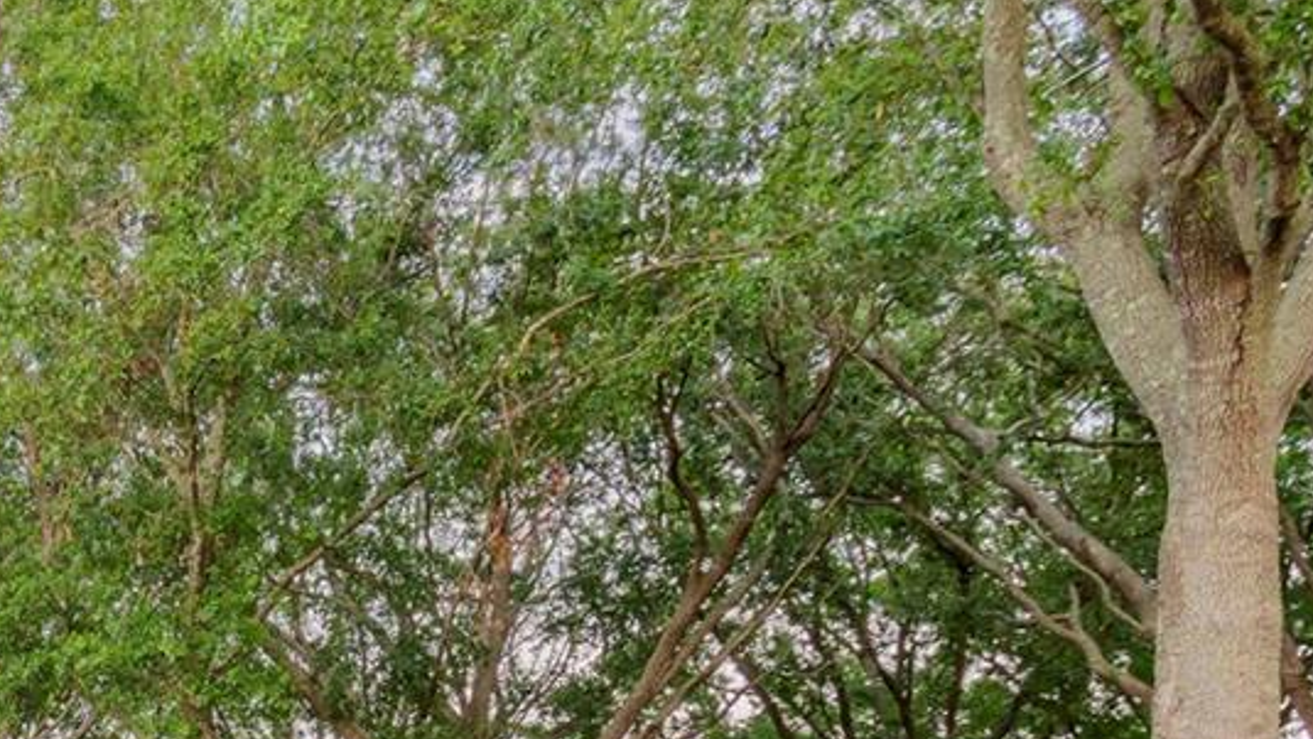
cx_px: -390
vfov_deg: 22.2
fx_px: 1636
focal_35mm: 47
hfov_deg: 32.7
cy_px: 1019
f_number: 9
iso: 200
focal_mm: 10
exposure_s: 1/1.67
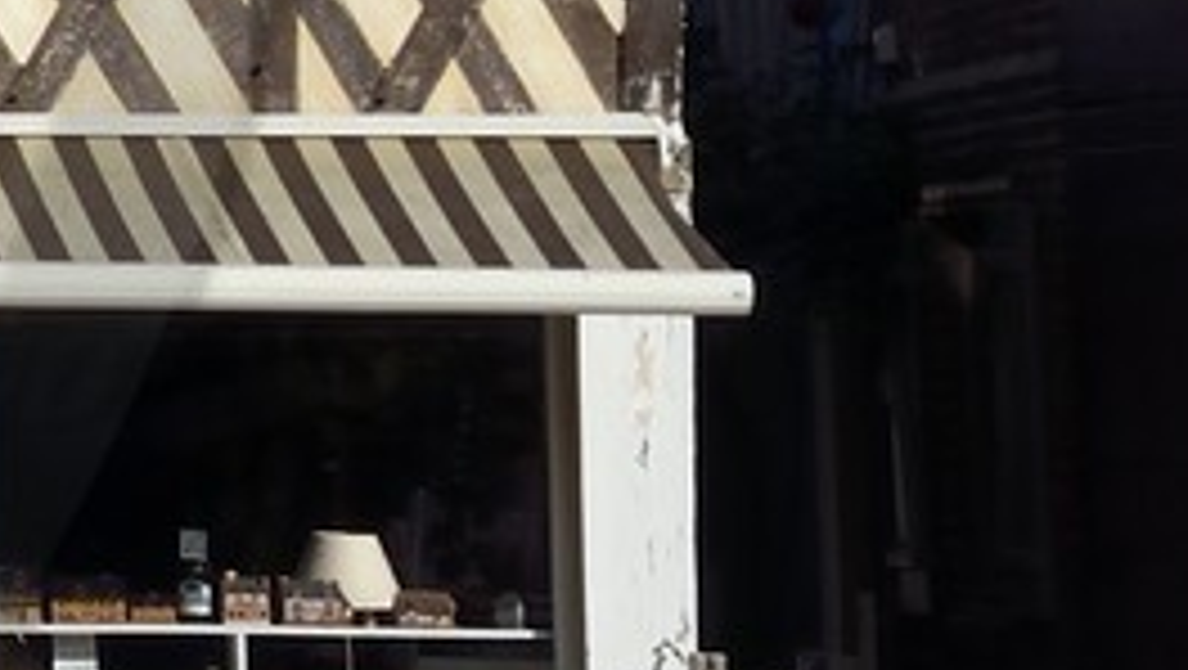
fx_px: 8796
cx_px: -1562
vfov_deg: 4.3
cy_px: -369
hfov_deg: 7.3
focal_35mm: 279
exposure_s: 1/200
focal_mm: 44
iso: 200
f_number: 16
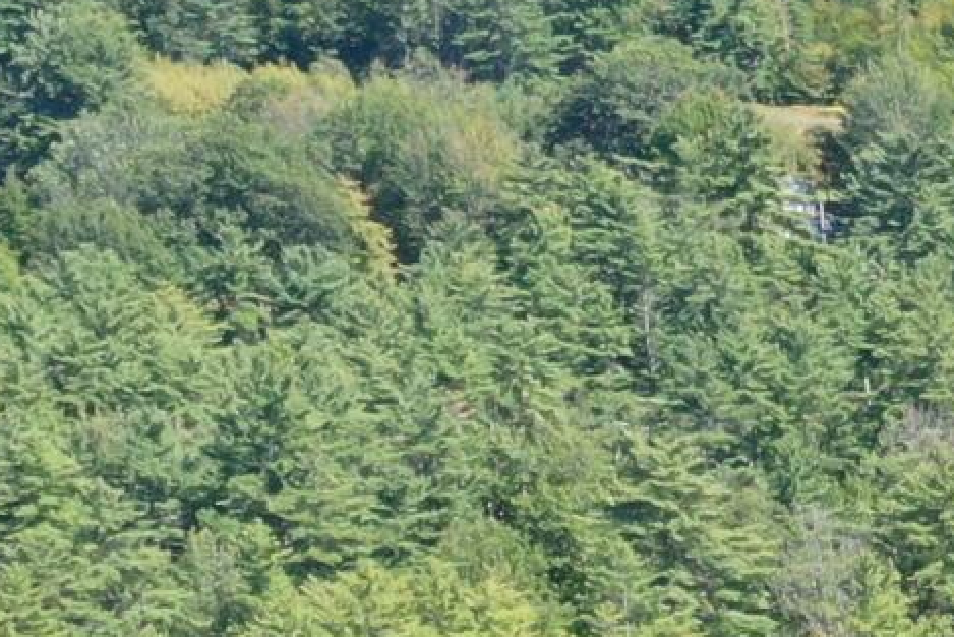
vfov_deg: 7.3
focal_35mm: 179
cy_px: 1418
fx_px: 4745
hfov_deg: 10.4
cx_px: 2050
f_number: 9
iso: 100
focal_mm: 10.26
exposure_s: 1/60
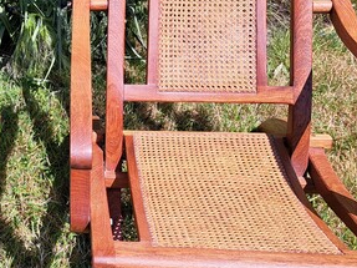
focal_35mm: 67
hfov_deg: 27.5
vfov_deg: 21.7
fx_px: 691
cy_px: 71
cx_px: 9
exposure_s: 1/821
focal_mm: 5.23
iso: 50
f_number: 1.8
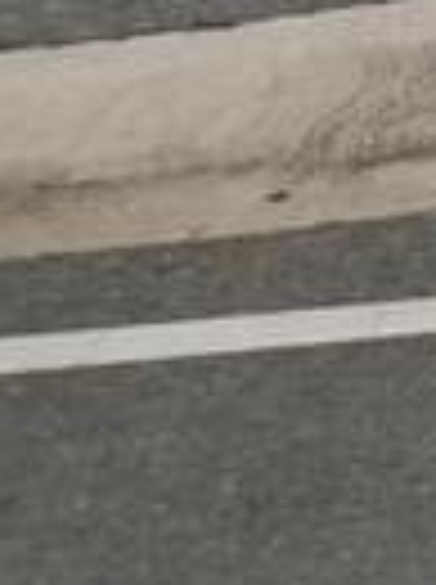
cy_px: -864
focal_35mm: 276
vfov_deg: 6.8
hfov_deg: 4.3
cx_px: 2508
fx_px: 4650
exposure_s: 1/250
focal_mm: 14
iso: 160
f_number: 5.6
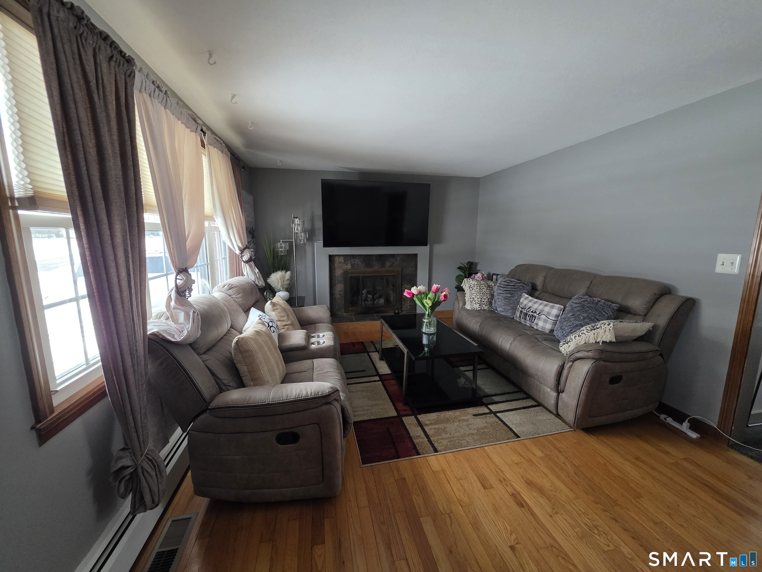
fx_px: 286
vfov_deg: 89.9
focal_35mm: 13
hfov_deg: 106.2
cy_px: 286
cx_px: 381
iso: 500
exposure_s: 1/240
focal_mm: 2.2
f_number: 1.9
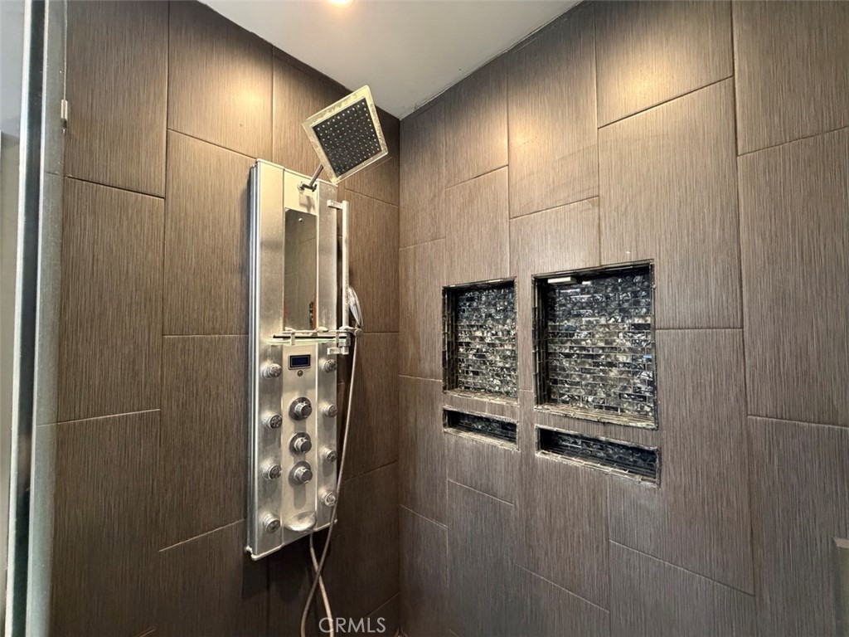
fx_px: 343
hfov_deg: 102.1
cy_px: 318
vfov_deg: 85.7
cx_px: 424
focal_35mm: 14
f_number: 2.2
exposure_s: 1/60
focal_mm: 2.22
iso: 640
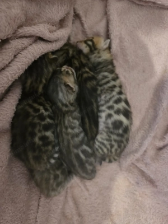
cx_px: 84
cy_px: 112
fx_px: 149
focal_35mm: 23
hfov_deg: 58.9
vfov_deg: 73.9
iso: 1250
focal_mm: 6.3
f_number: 1.7
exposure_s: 1/20
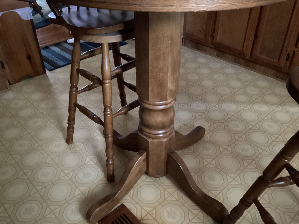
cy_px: 112
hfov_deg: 58.3
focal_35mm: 31
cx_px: 150
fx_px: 268
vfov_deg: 45.4
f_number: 2.4
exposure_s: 1/15
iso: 800
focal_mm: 3.3
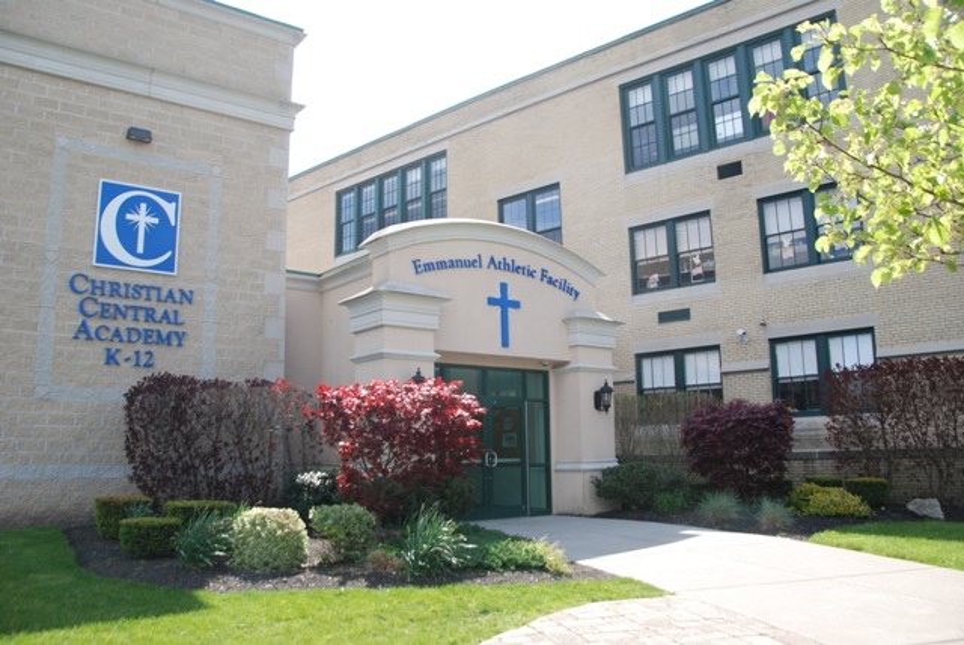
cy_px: 322
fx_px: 724
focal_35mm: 27
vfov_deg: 48.0
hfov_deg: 67.3
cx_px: 482
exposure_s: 1/160
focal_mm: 18
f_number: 6.3
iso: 100
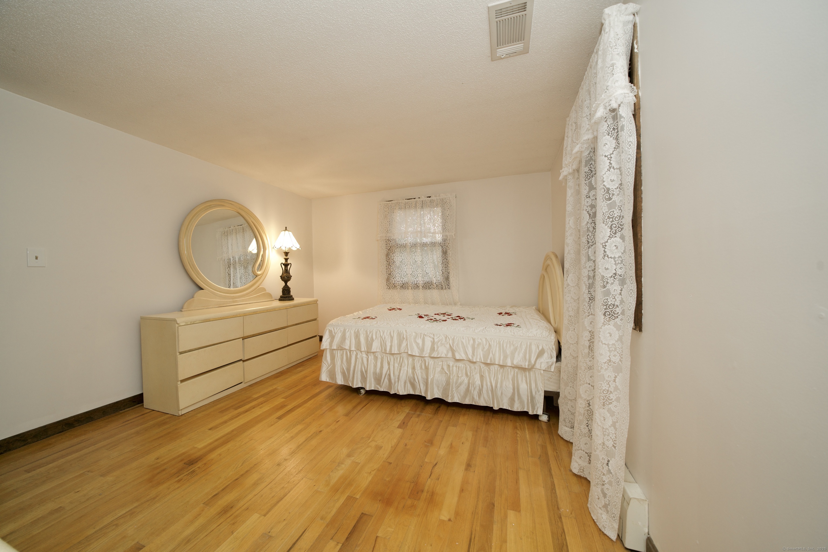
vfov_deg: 90.0
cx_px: 414
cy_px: 276
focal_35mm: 12
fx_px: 276
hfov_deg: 112.6
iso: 640
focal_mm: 12
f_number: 6.3
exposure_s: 1/30
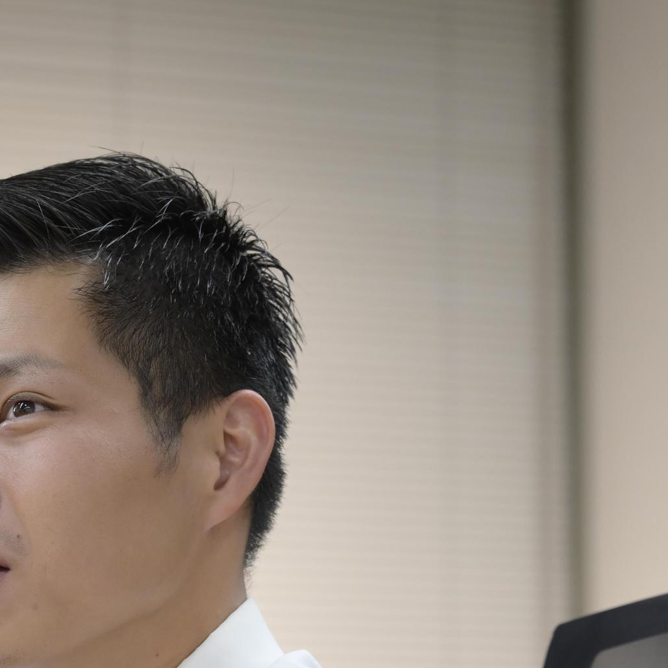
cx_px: -100
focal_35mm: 223
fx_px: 4869
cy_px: 706
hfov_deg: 7.8
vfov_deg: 7.8
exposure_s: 1/100
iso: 500
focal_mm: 70
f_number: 4
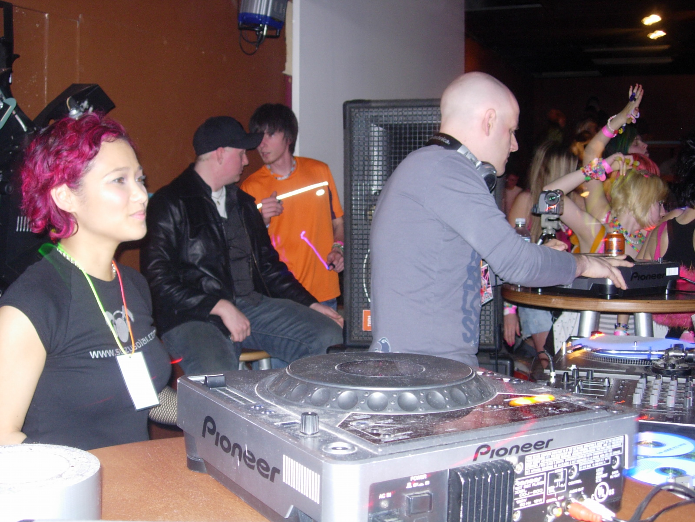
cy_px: 261
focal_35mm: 41
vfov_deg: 35.1
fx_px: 823
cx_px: 348
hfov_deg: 45.8
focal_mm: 8.5
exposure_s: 1/1.5
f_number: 2.9
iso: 122
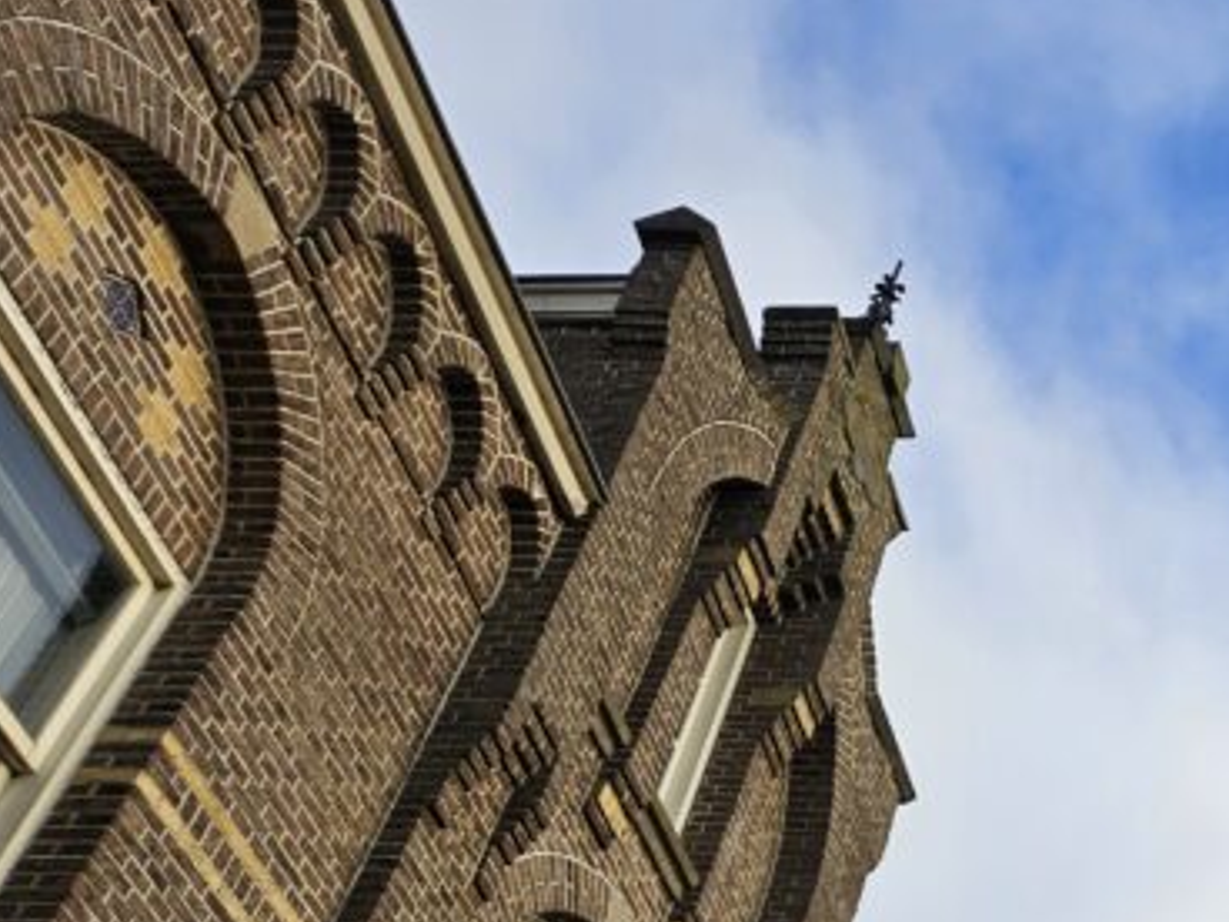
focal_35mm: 64
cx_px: 1633
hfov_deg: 25.6
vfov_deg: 20.8
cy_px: 1206
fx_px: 2272
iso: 25
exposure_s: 1/866
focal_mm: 5.4
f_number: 1.8
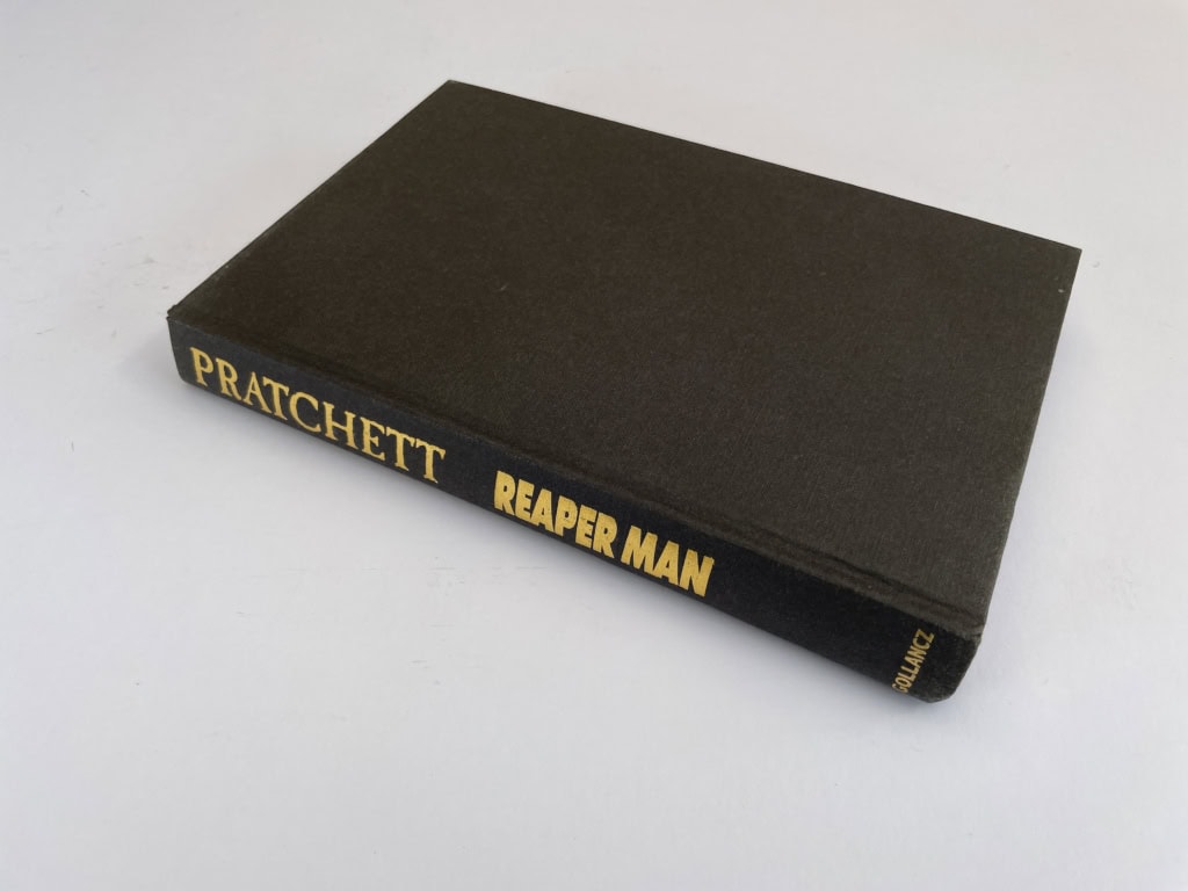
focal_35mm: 26
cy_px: 446
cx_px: 594
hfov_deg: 67.3
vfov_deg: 53.1
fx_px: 892
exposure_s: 1/332
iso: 32
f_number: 1.6
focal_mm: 4.2
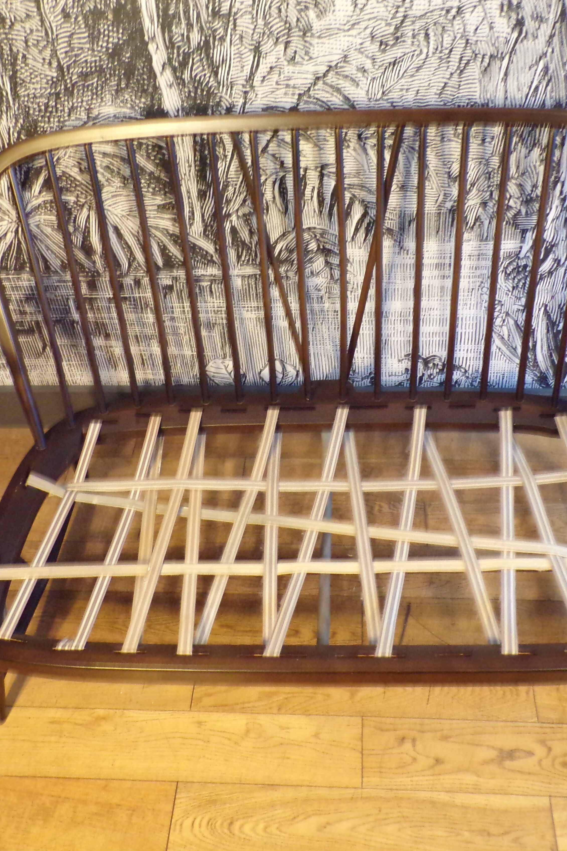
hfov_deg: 38.9
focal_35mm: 34
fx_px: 803
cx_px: 305
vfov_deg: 55.8
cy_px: 418
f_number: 3
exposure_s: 1/5
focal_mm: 4.3
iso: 400
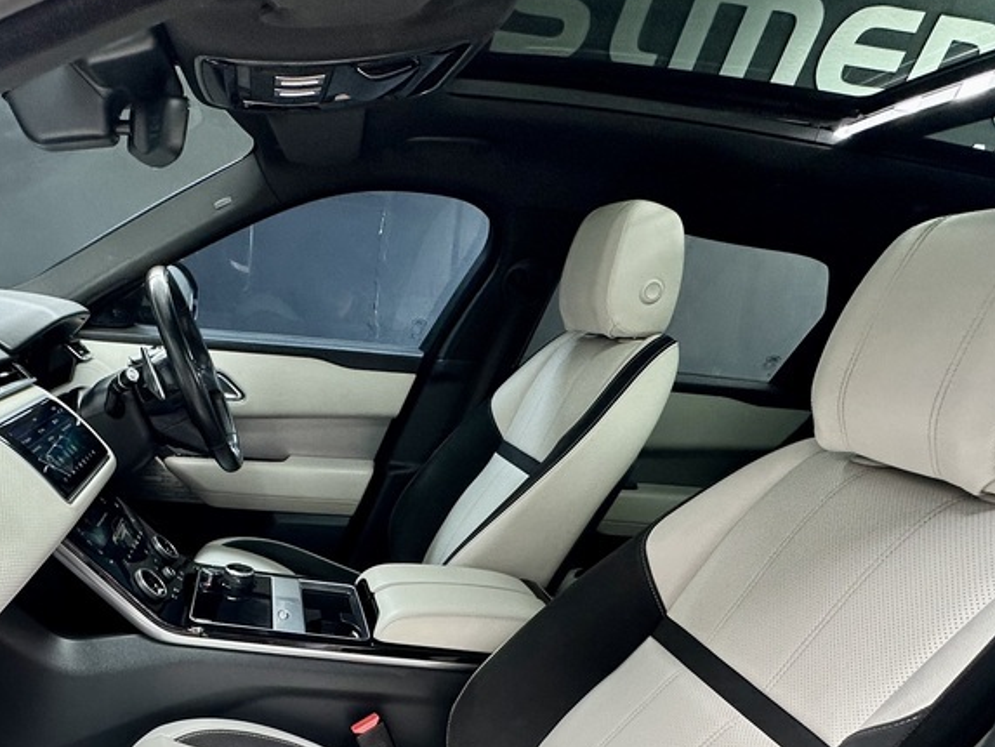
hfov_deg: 66.5
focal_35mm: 25
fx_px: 719
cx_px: 293
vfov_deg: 50.9
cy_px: 617
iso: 100
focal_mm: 2.22
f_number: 2.2
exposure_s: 1/99
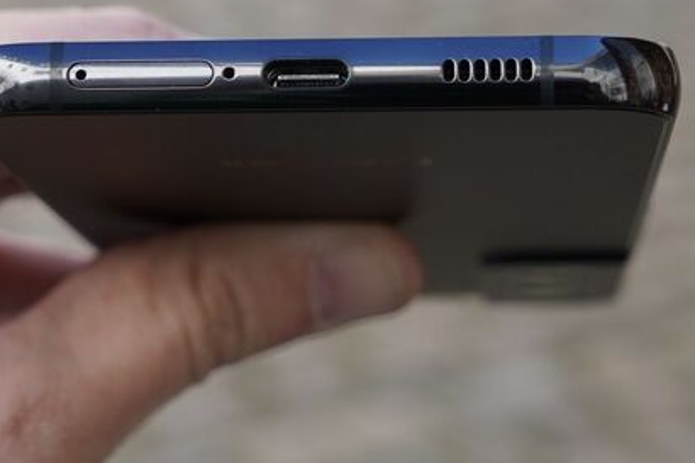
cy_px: 120
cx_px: 280
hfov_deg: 19.8
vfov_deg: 13.2
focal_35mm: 103
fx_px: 1988
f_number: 8
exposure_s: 1/125
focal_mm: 51
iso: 400
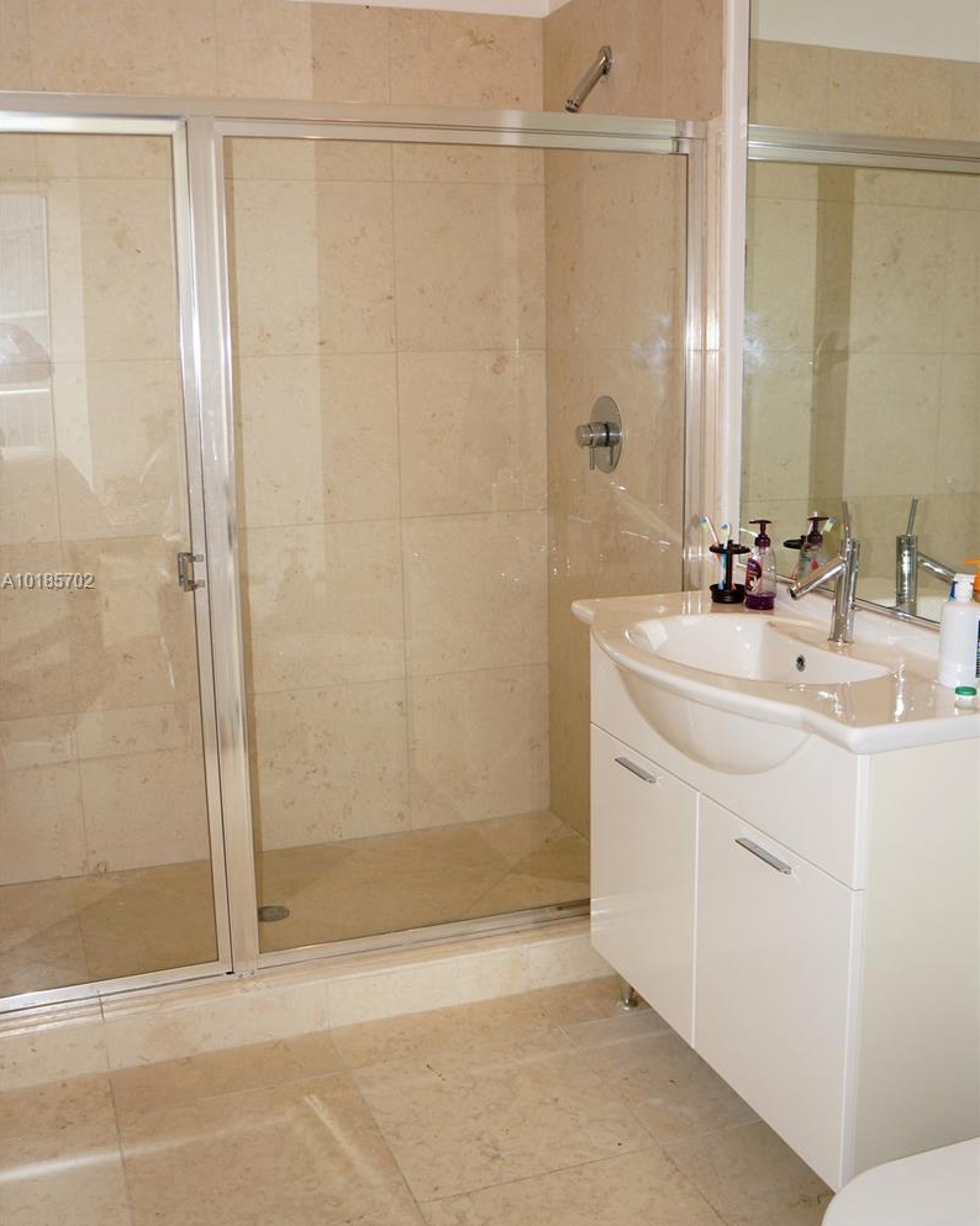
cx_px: 489
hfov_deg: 43.3
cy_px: 583
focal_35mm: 34
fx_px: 1233
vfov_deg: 52.8
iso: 400
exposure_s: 1/160
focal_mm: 20
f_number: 4
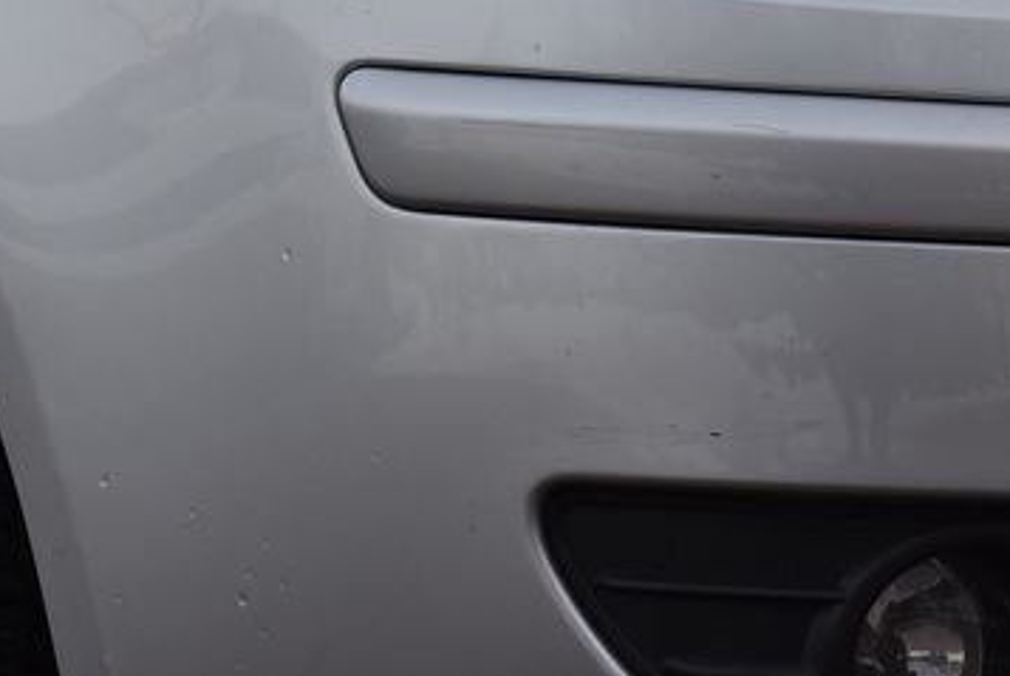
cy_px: -283
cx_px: 54
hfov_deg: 6.0
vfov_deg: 4.0
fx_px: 9663
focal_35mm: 344
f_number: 9
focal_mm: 120
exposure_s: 1/320
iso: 500
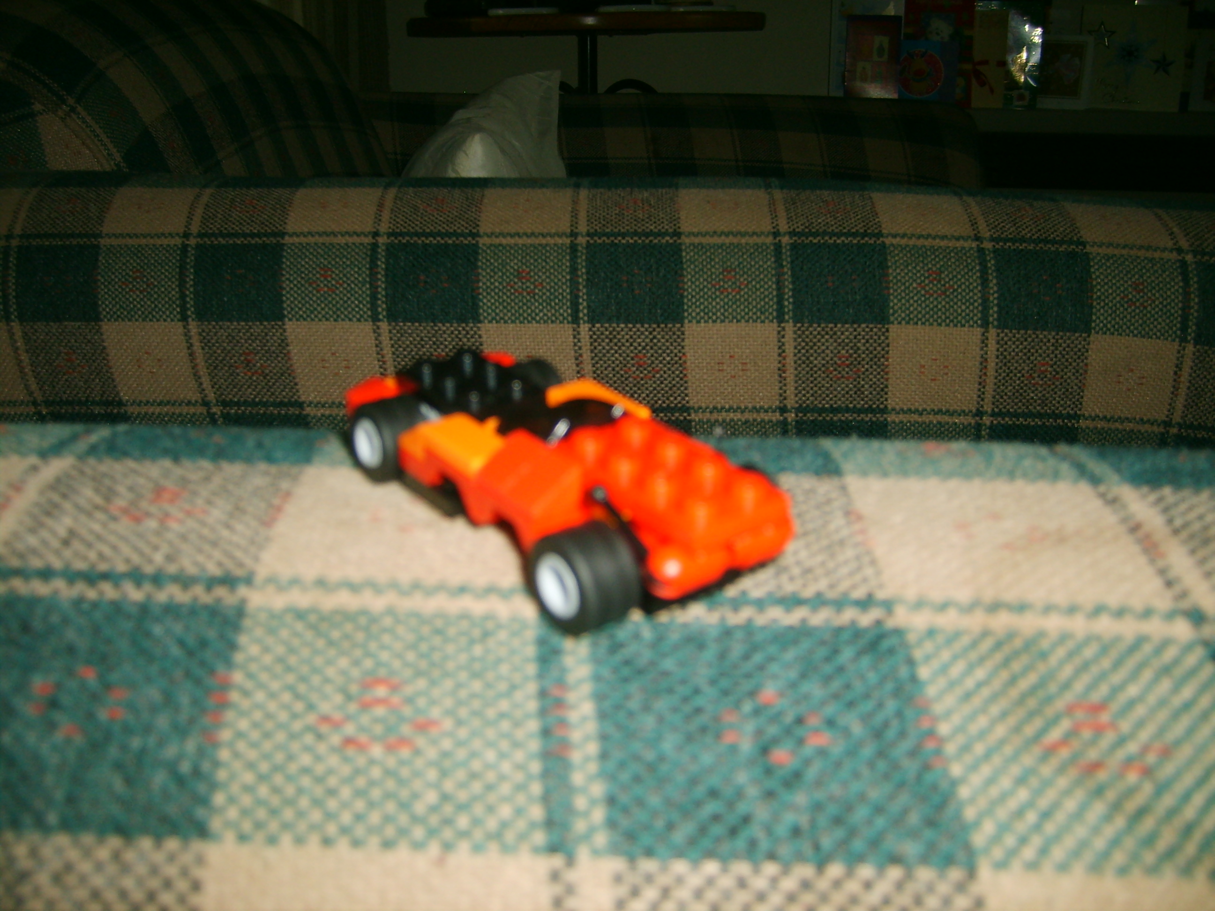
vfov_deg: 40.7
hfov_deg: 52.6
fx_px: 1228
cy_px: 456
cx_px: 608
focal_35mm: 35
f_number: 2.8
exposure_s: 1/30
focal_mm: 5.8
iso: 100
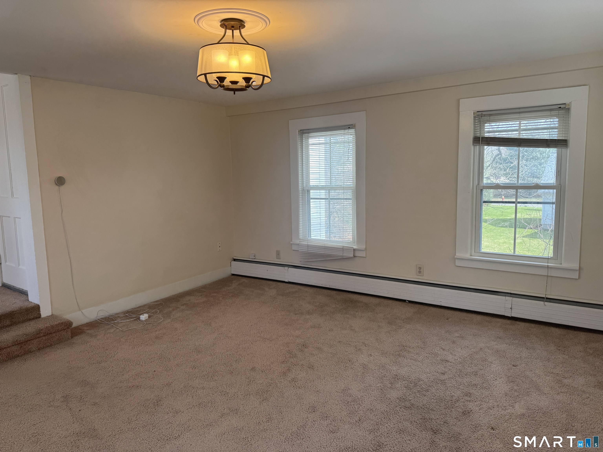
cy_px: 226
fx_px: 418
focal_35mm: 24
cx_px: 302
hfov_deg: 71.6
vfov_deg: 56.8
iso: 80
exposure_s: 1/170
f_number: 1.78
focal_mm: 6.76
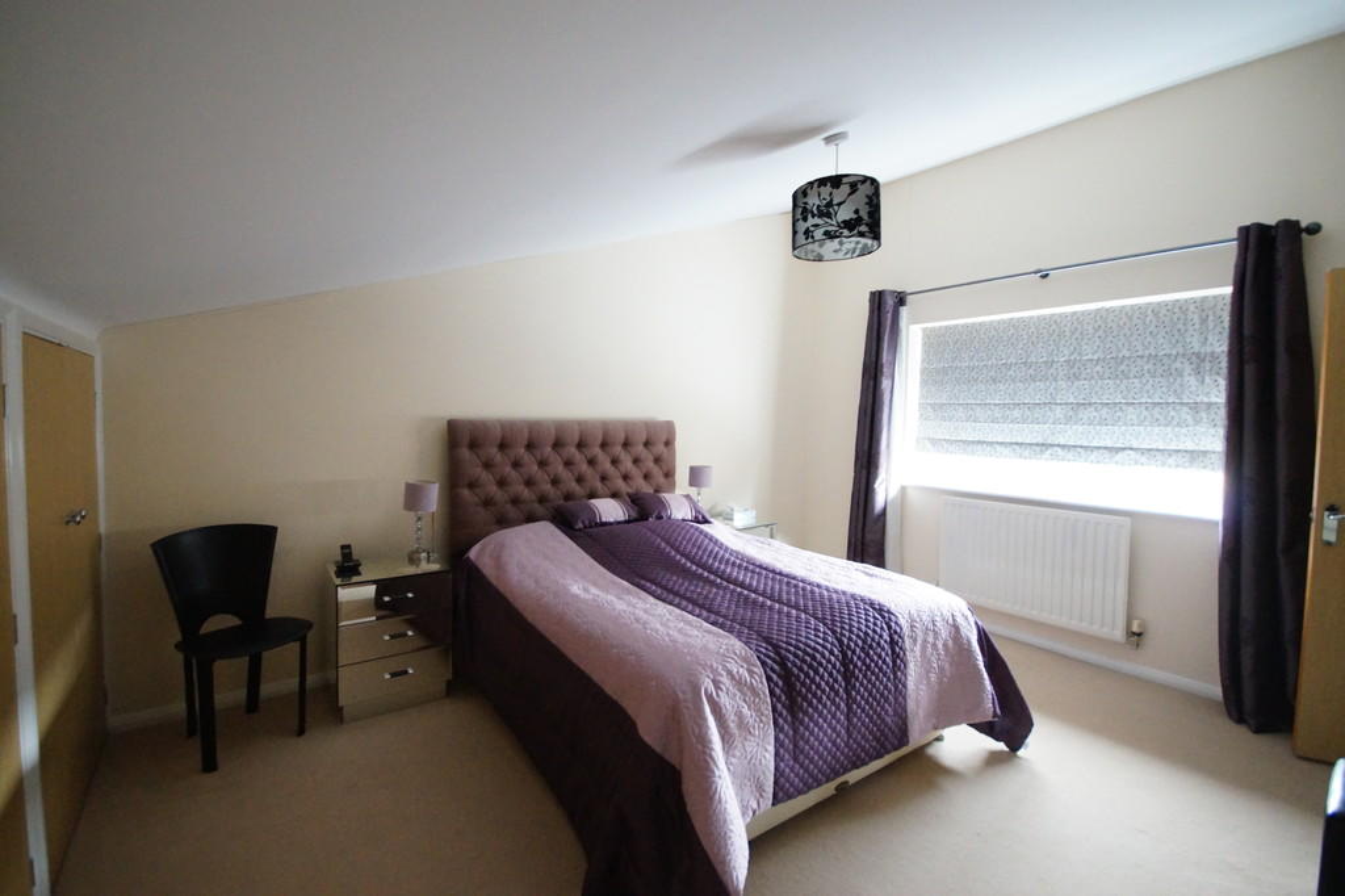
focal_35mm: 15
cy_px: 448
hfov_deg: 100.4
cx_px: 672
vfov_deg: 77.3
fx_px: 560
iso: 3200
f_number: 4
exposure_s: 1/20
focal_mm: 10
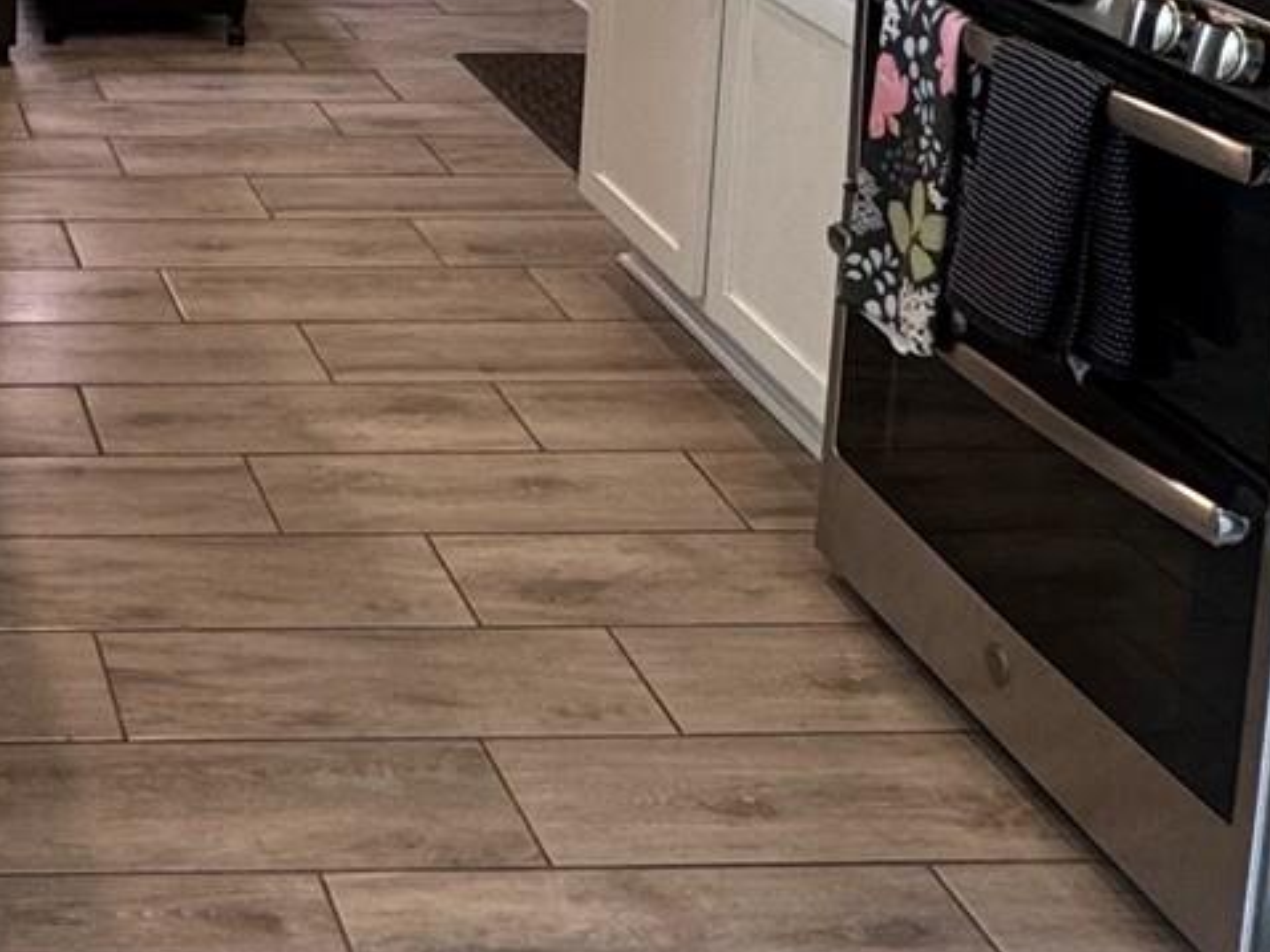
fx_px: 2200
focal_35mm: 60
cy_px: -343
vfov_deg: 21.6
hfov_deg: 28.5
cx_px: -202
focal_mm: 2.22
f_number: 2.2
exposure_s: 1/60
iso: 160
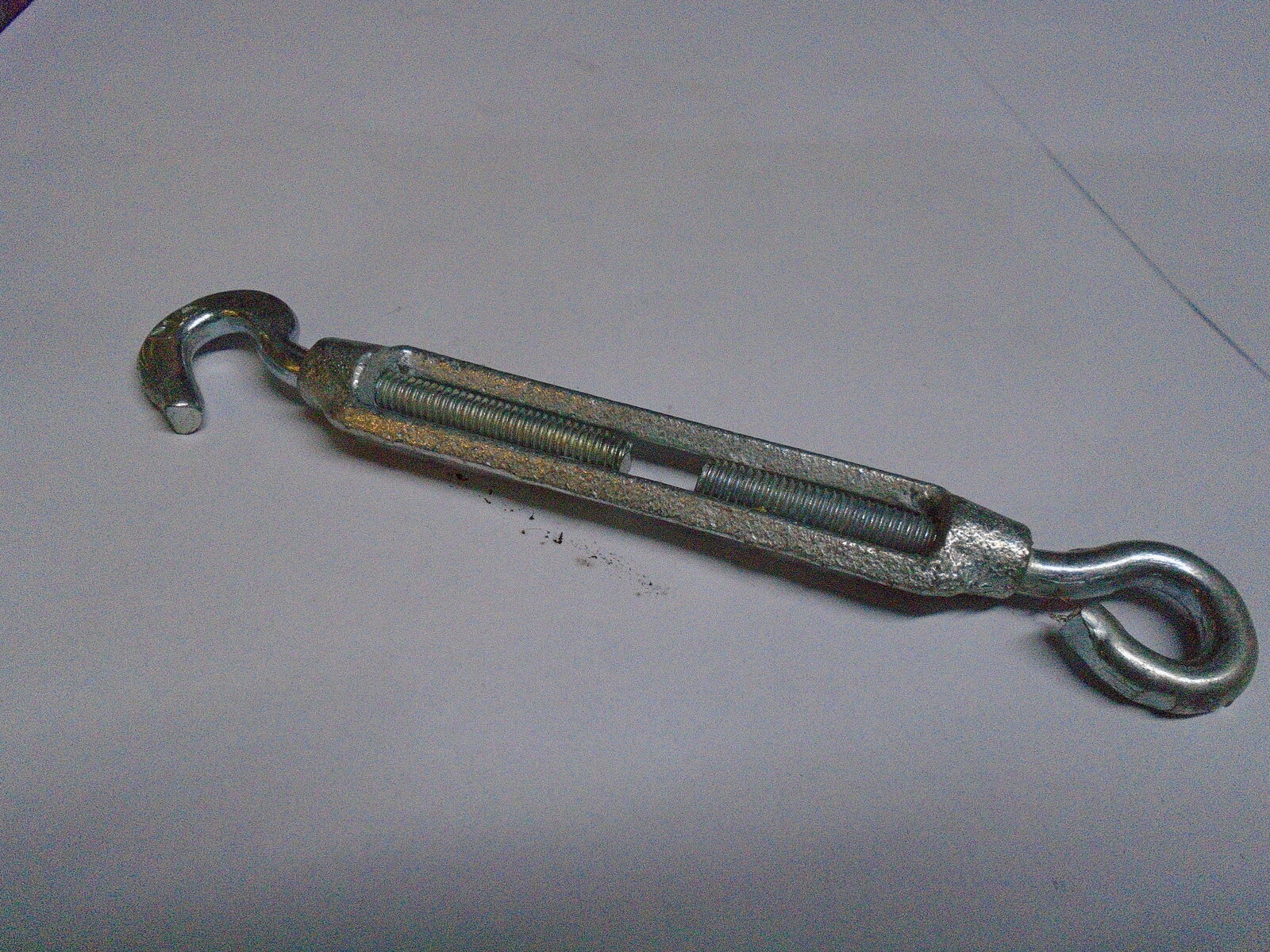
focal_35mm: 26
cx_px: 635
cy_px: 476
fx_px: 954
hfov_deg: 67.3
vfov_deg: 53.1
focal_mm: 4.6
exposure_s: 1/250
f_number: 3.2
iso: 800
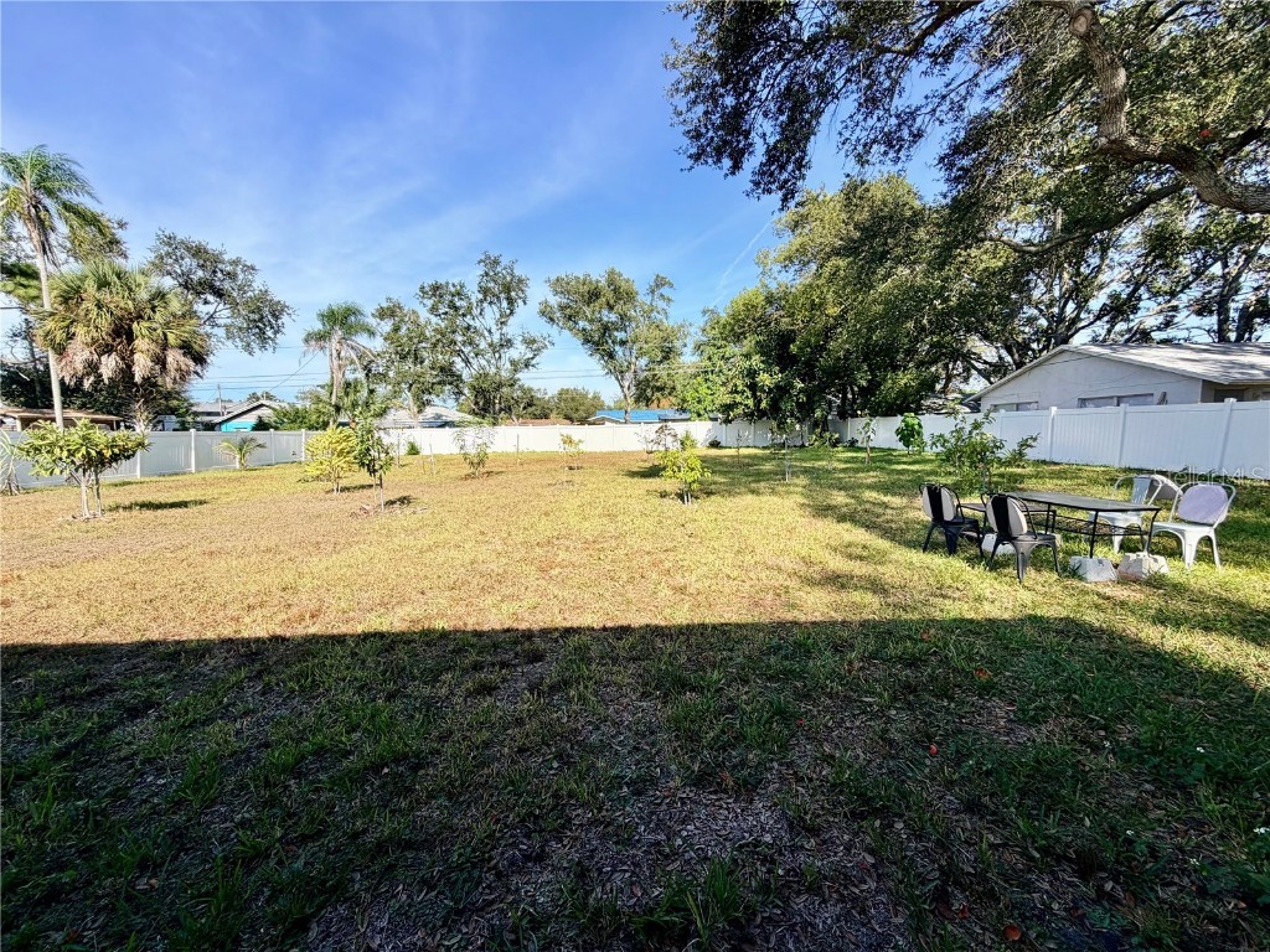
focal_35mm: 14
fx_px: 514
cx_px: 635
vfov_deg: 85.7
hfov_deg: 102.1
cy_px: 476
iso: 32
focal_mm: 2.22
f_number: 2.2
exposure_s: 1/770
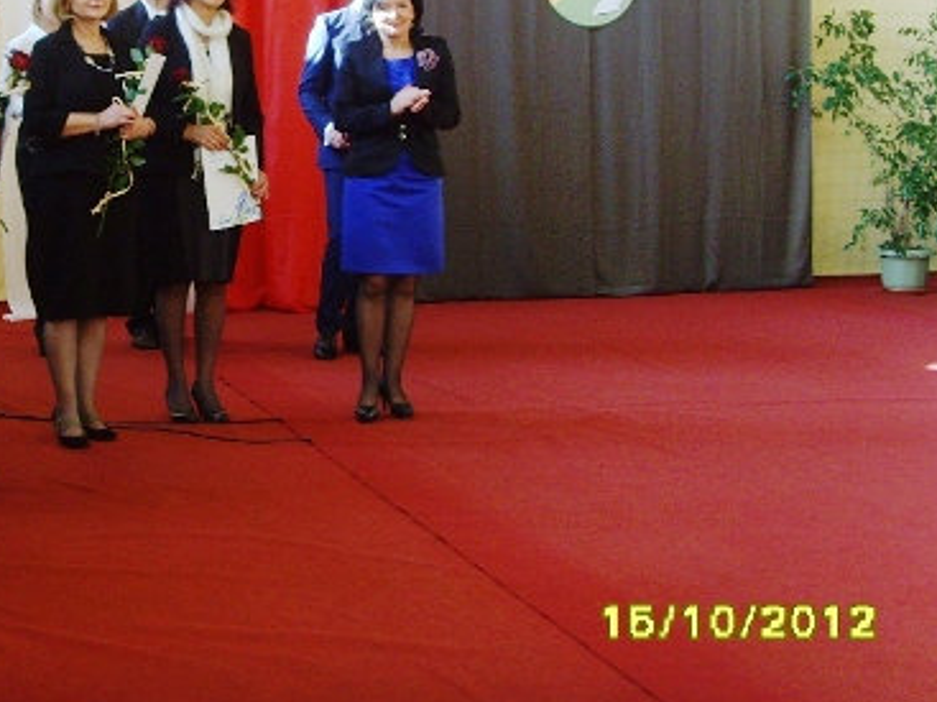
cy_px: 135
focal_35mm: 68
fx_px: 1840
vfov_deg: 21.3
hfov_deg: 28.0
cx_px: 189
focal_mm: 6.6
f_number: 3.5
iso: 160
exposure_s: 1/45
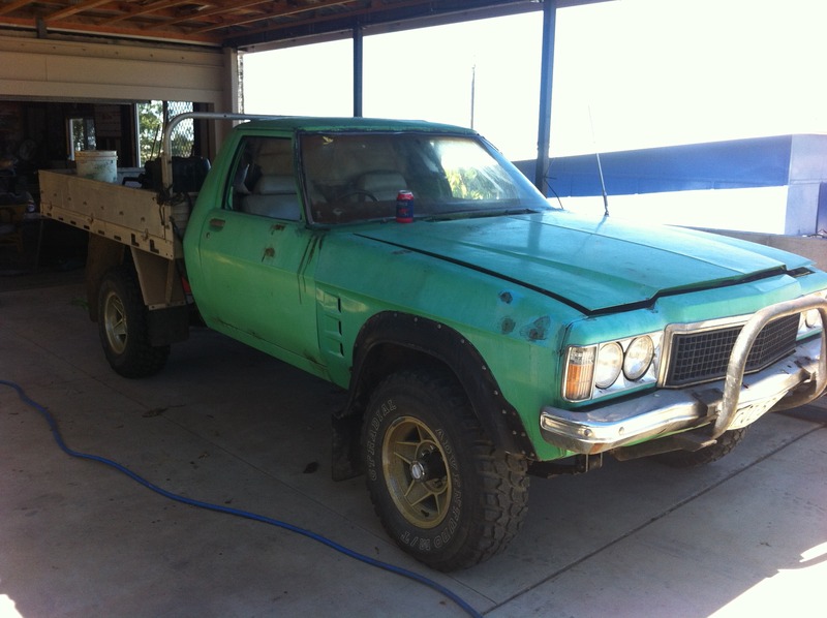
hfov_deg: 52.7
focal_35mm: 35
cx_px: 414
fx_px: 835
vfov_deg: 40.6
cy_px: 309
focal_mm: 3.85
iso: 80
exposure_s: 1/158
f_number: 2.8
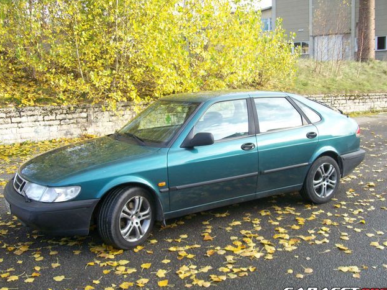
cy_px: 148
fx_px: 414
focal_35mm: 37
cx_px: 191
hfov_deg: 50.1
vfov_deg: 38.7
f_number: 2.7
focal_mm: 6
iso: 80
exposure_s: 1/218
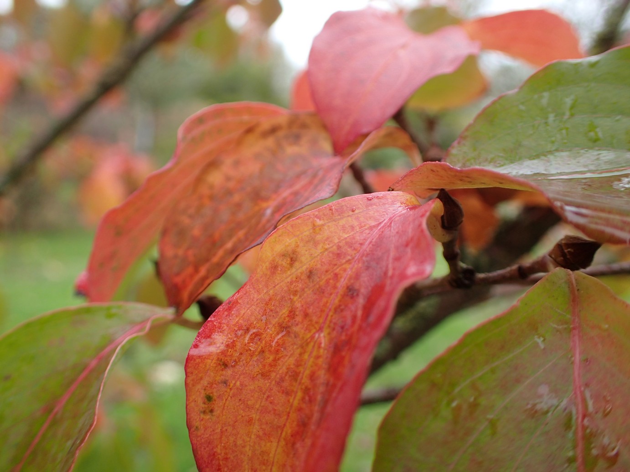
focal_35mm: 30
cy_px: 236
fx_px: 546
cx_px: 315
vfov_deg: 46.8
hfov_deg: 60.0
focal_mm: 5.5
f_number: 2.3
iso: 100
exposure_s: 1/160
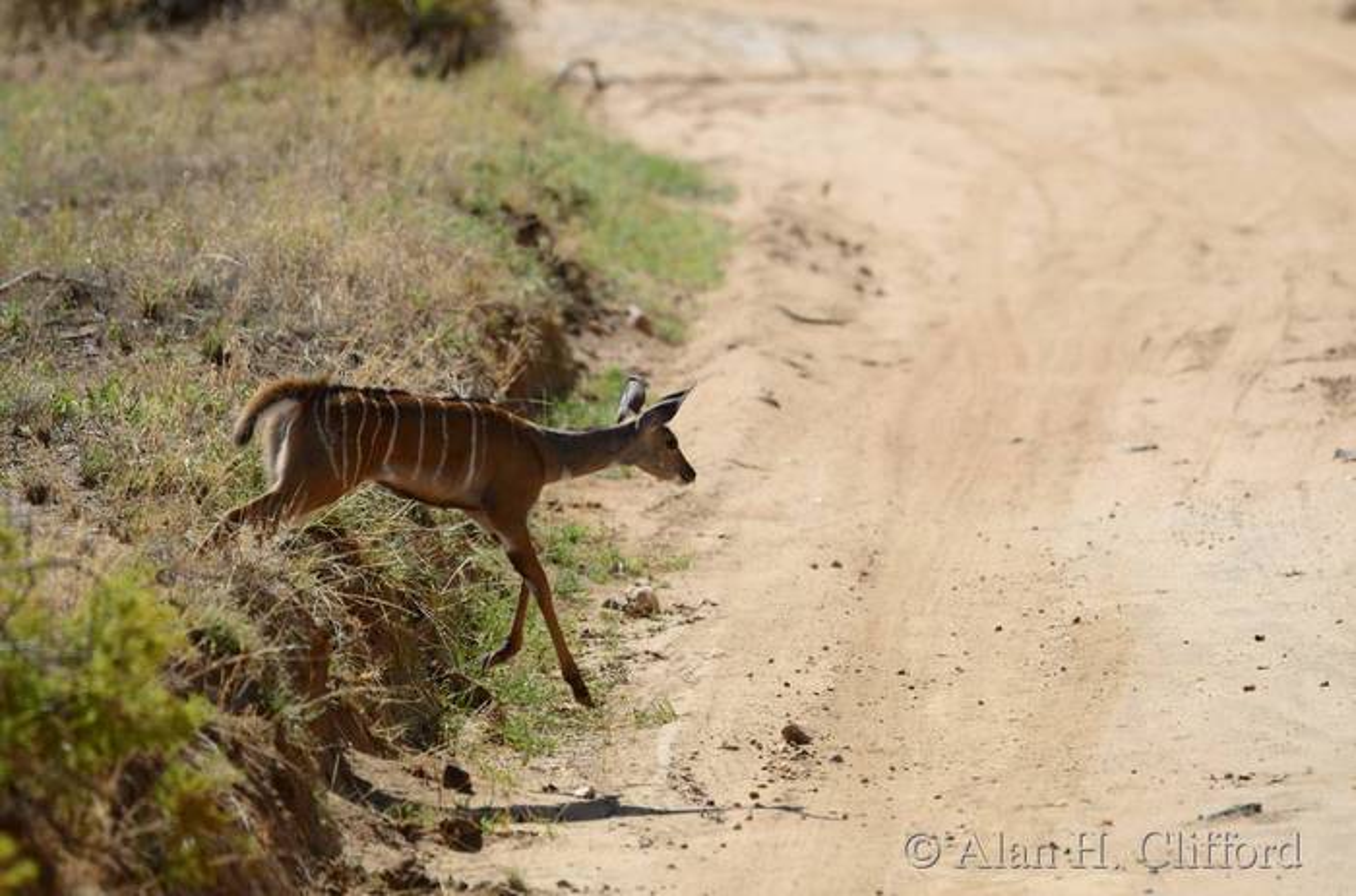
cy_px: 448
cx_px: 678
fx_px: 17471
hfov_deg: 4.4
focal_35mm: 465
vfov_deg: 2.9
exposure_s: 1/640
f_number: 5.3
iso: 125
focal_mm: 310
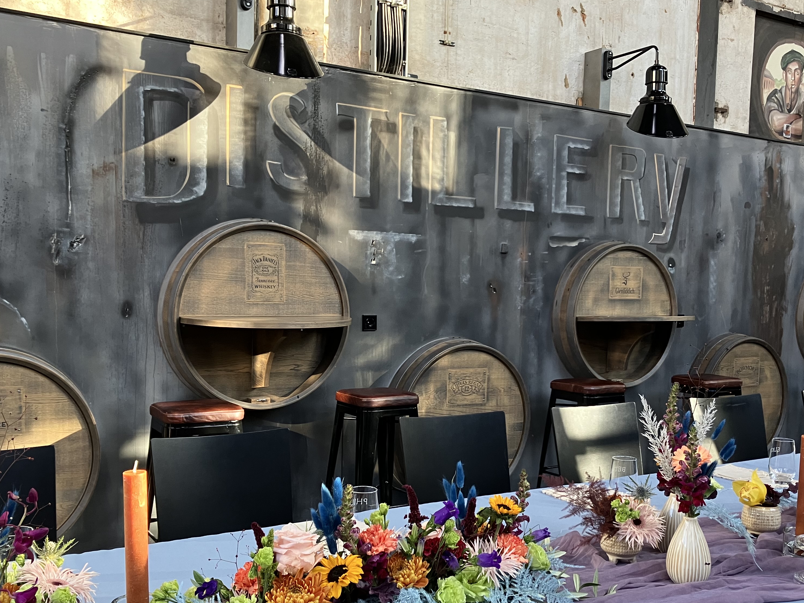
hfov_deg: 49.0
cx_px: 413
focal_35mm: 38
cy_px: 358
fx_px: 883
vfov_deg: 37.6
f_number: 1.8
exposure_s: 1/60
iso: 100
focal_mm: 3.99
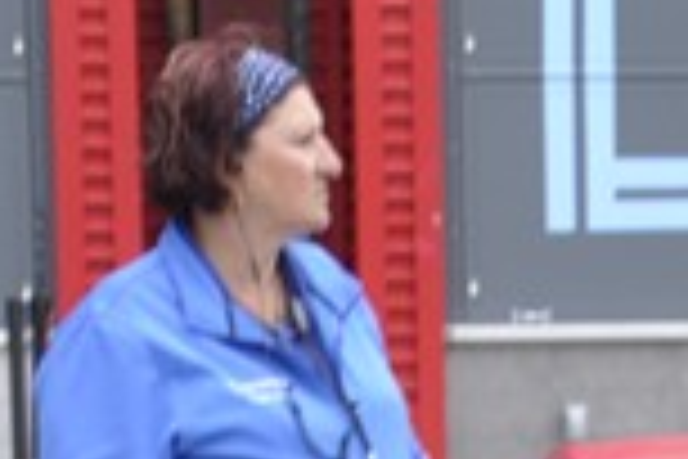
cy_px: 1053
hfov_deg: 7.0
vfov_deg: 4.6
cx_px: 679
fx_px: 5618
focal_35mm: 294
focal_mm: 30
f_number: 10
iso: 400
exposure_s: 1/100
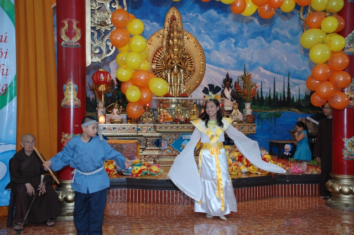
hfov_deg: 46.5
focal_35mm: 42
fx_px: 412
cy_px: 118
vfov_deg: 31.8
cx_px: 177
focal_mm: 28
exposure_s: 1/60
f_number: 4
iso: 800
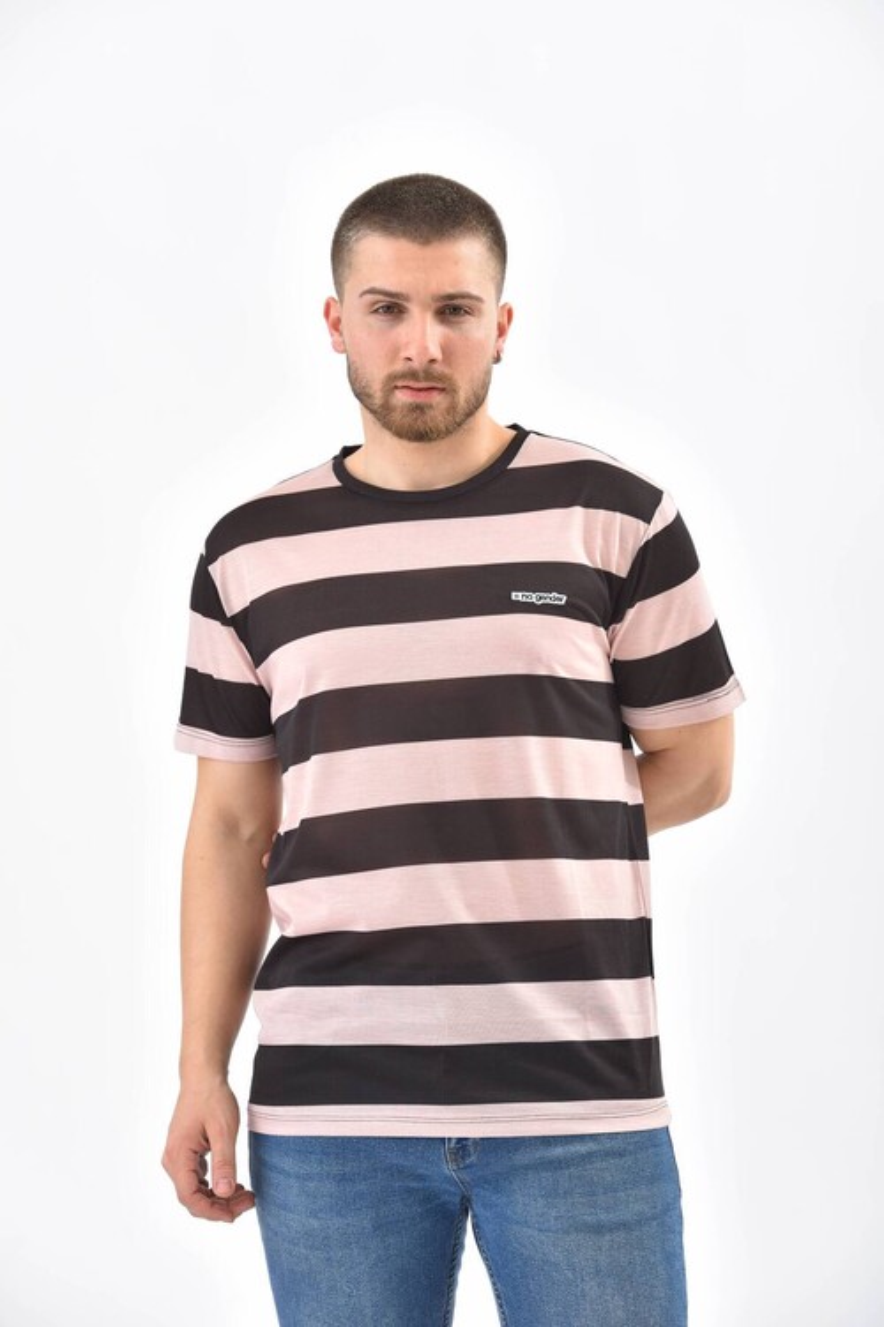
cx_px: 442
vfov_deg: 17.6
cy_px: 664
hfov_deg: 11.8
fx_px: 4272
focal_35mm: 116
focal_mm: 116
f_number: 7.1
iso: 100
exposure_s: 1/160
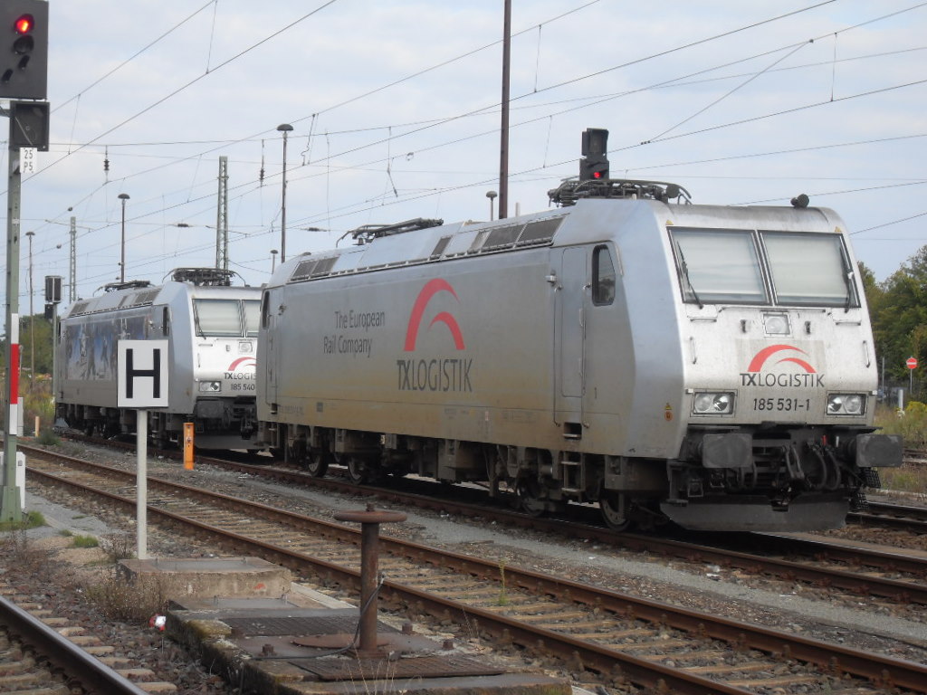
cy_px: 348
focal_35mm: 79
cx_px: 464
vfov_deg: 18.7
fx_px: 2116
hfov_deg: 24.7
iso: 80
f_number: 4.4
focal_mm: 13.5
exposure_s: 1/250
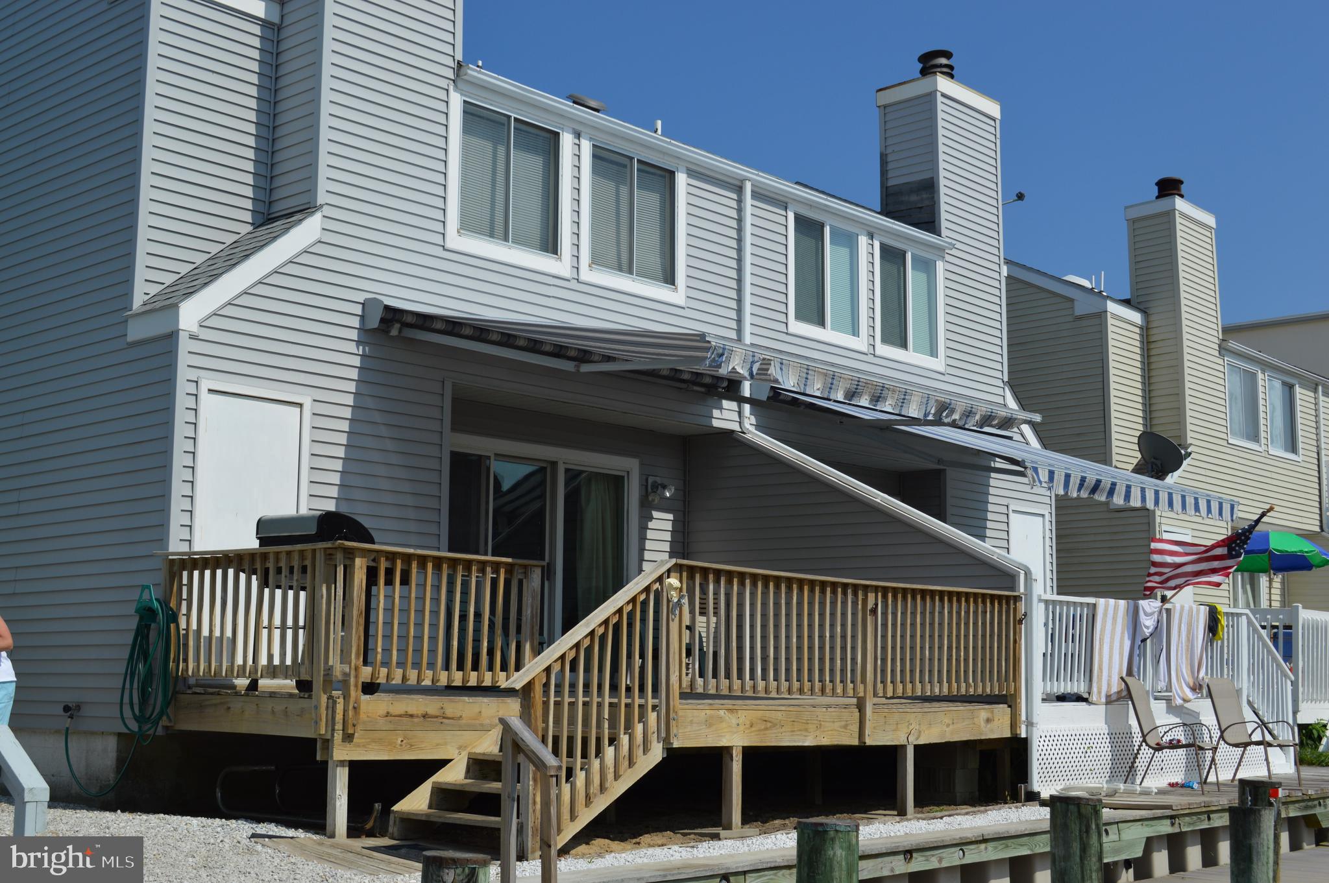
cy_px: 442
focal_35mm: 45
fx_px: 1659
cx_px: 664
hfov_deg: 43.6
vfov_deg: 29.8
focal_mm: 30
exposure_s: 1/320
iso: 100
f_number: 9
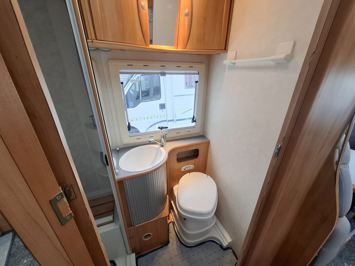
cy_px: 133
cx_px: 178
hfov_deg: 106.2
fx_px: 133
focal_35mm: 13
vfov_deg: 89.9
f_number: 2.2
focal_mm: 1.74
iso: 200
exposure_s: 1/25
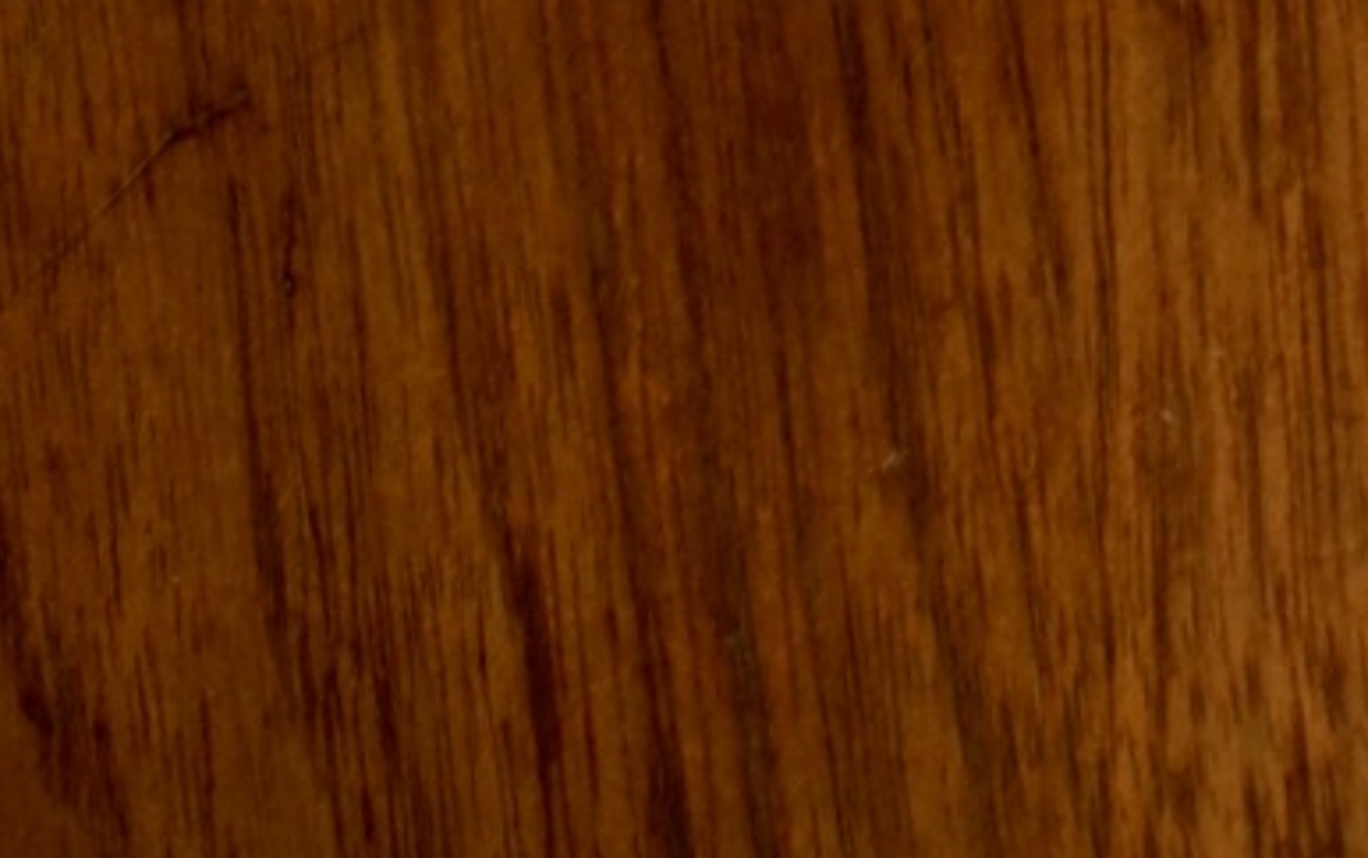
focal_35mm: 211
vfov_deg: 6.1
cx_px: 2215
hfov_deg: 9.6
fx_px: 7878
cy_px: -879
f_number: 5
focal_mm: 33
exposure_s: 1/13
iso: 400
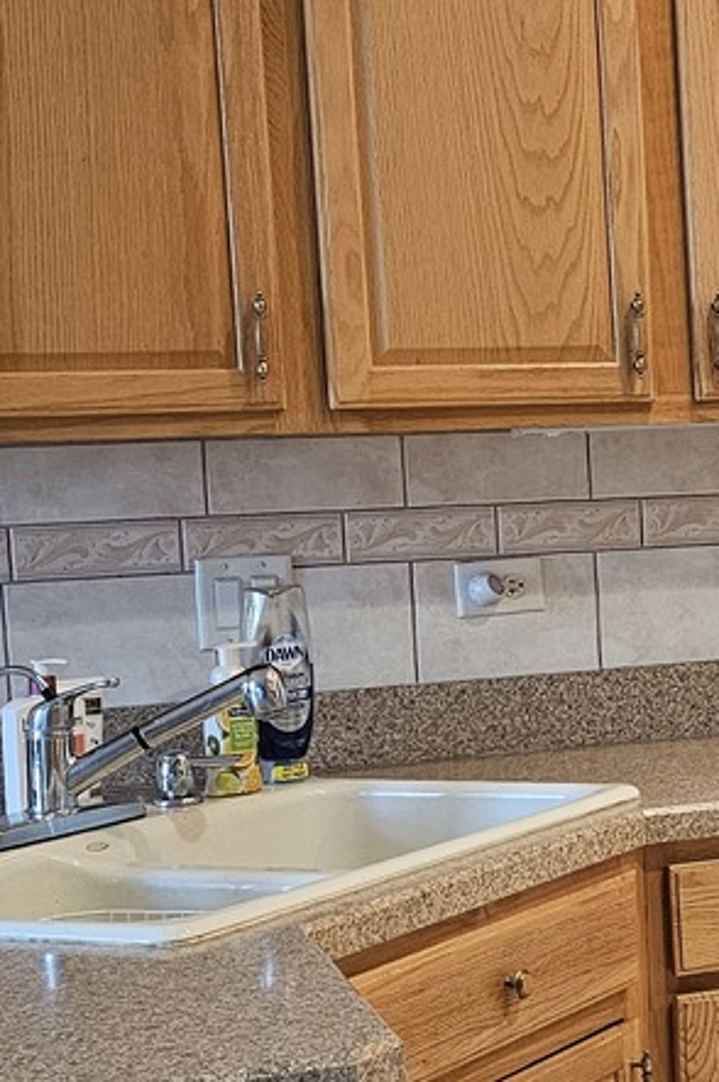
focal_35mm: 78
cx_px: 951
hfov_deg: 16.5
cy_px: 624
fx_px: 2340
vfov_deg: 26.0
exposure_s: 1/120
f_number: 1.7
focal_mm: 6.3
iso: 500
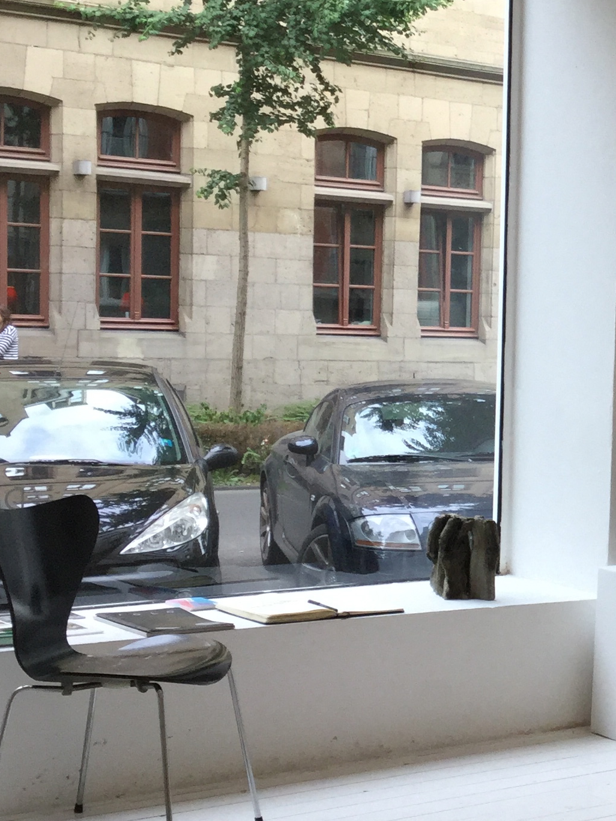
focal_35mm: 74
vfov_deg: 26.3
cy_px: 417
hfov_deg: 19.1
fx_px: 1755
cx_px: 674
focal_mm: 3.3
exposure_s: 1/100
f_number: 2.4
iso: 40
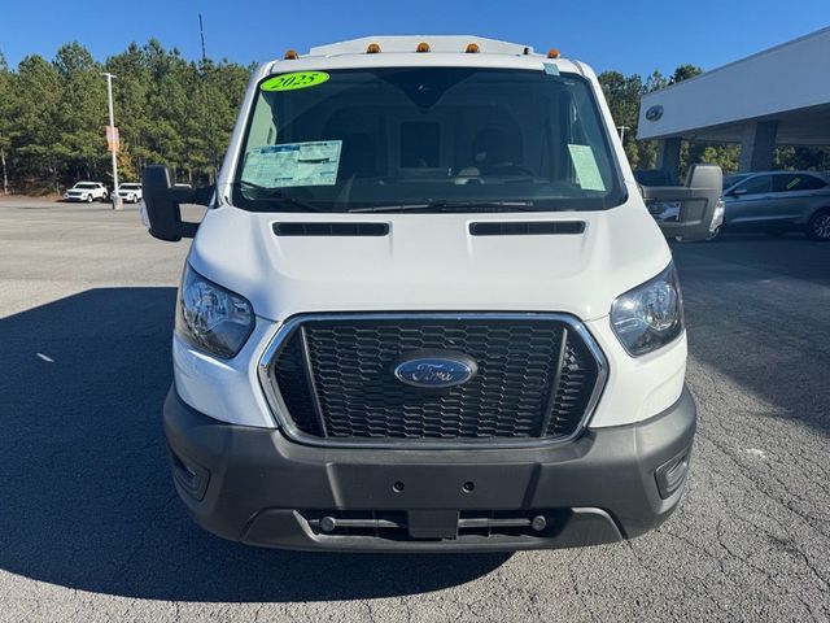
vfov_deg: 56.8
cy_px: 312
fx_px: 575
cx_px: 415
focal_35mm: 24
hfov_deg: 71.6
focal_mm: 6.76
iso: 80
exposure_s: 1/5348
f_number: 1.78
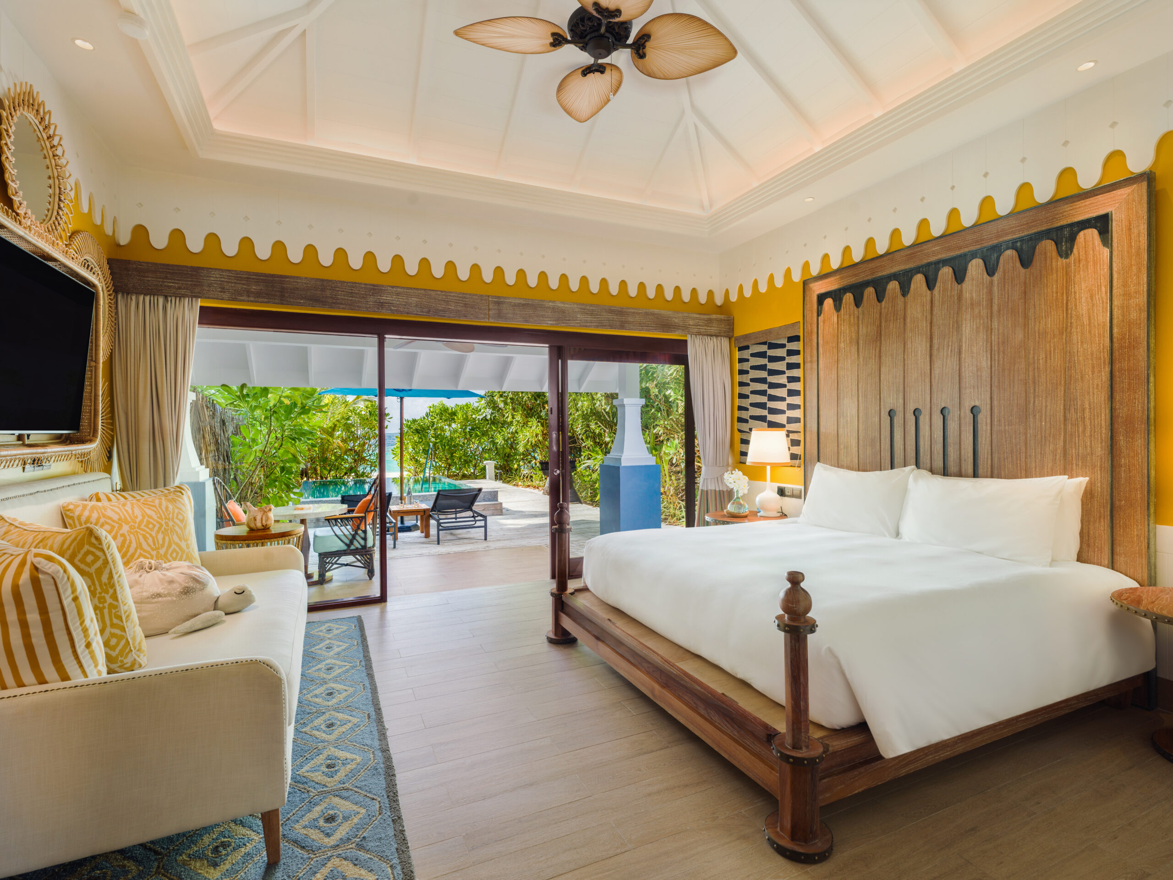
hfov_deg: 94.5
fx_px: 542
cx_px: 586
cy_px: 440
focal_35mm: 16
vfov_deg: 78.1
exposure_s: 1/15
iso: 200
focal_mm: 21
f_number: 8
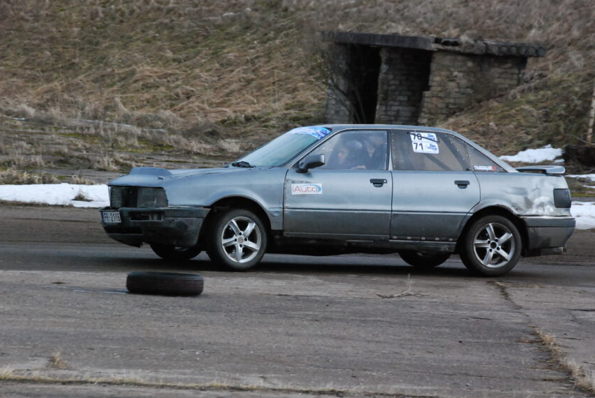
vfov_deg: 5.8
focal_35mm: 237
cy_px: 211
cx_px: 290
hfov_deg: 8.7
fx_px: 3921
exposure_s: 1/1250
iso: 1600
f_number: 9
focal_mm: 130
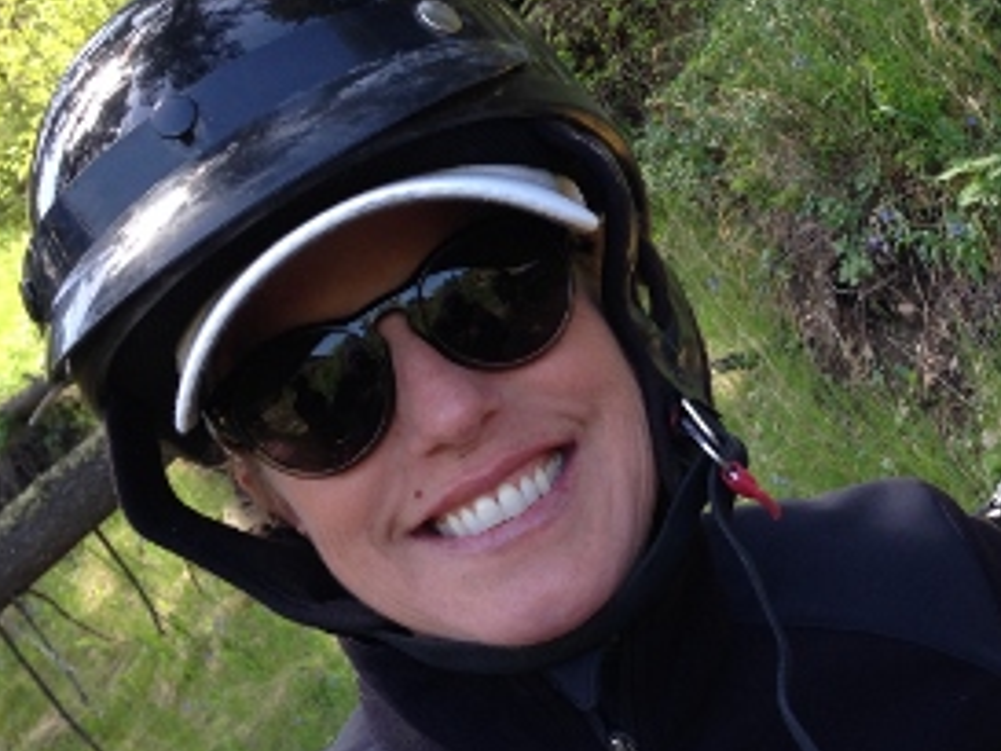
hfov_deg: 33.0
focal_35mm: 58
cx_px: 660
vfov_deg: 25.2
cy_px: 440
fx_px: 1678
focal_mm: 4.12
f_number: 2.4
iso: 50
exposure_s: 1/143
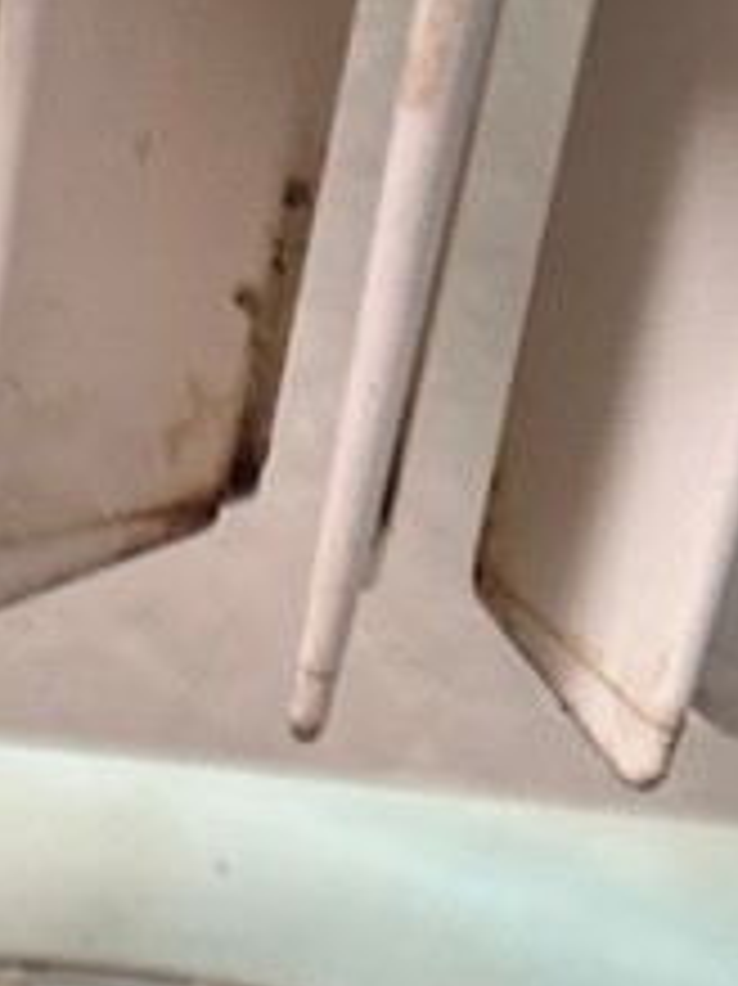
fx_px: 2532
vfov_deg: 17.9
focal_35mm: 89
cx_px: 284
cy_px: 1745
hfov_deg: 16.6
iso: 320
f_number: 1.78
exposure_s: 1/60
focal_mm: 6.86
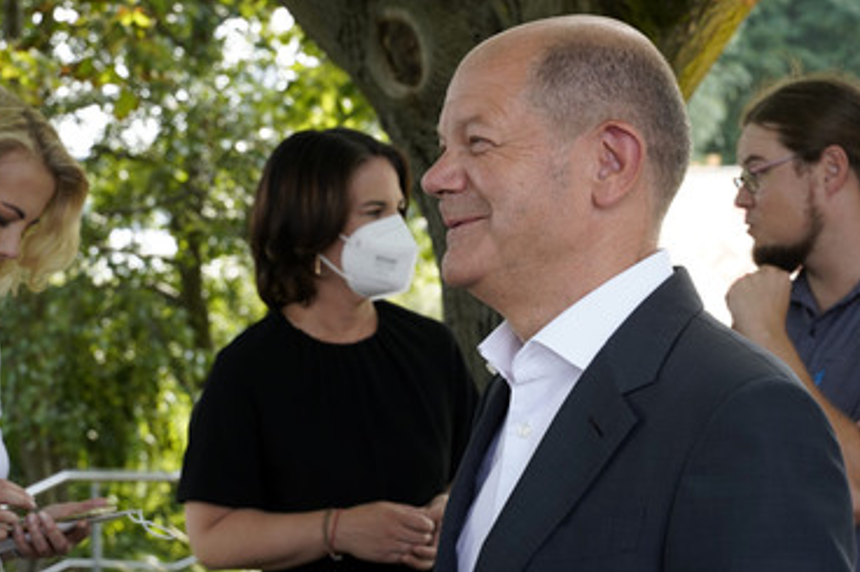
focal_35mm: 92
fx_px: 2197
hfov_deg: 22.1
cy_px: 287
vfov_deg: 14.9
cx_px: 455
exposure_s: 1/125
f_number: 9
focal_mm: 75
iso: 640
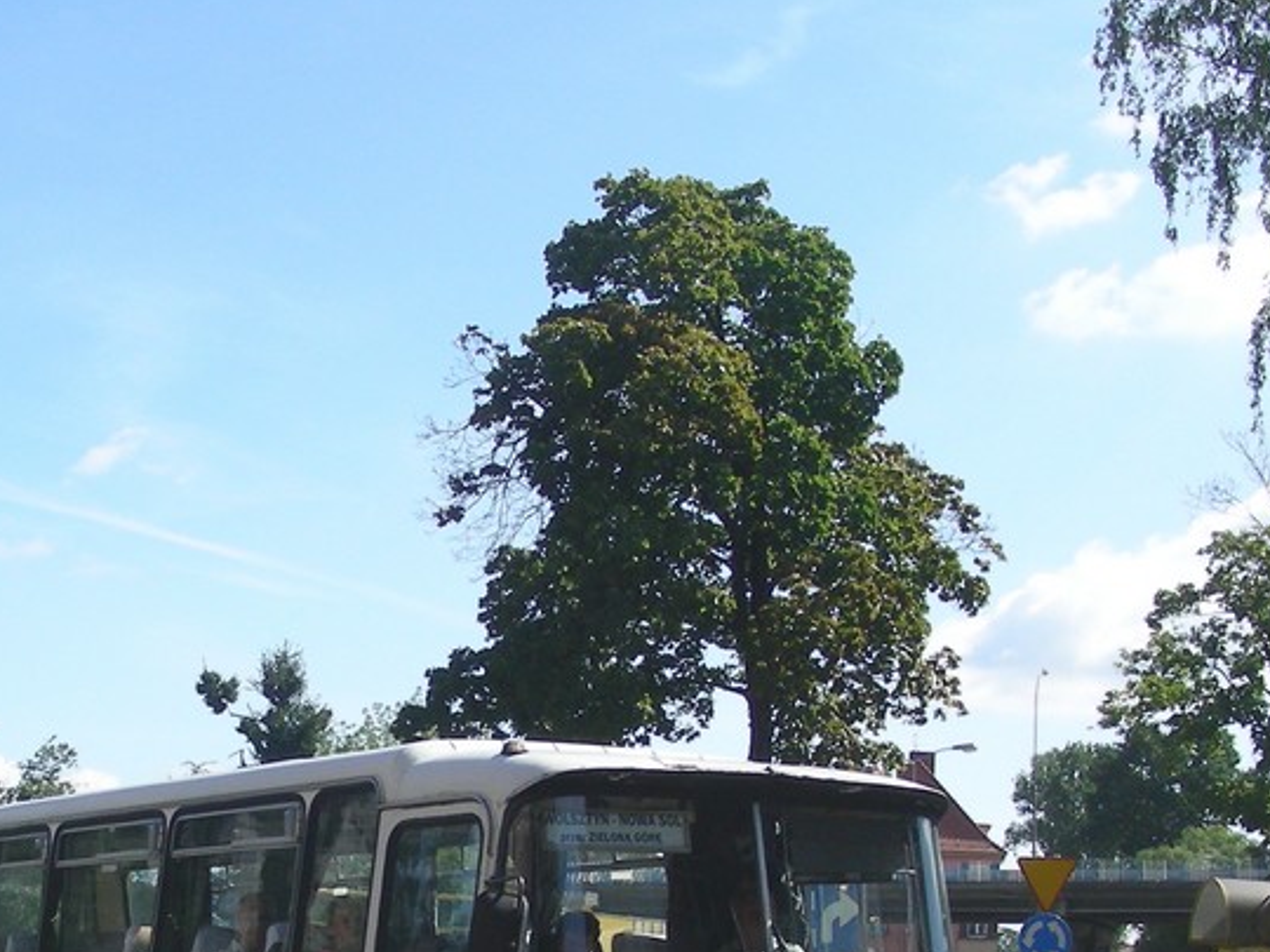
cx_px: 397
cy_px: 889
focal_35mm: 72
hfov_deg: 26.8
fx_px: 2642
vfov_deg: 20.0
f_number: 4
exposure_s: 1/603
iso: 50
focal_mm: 6.3
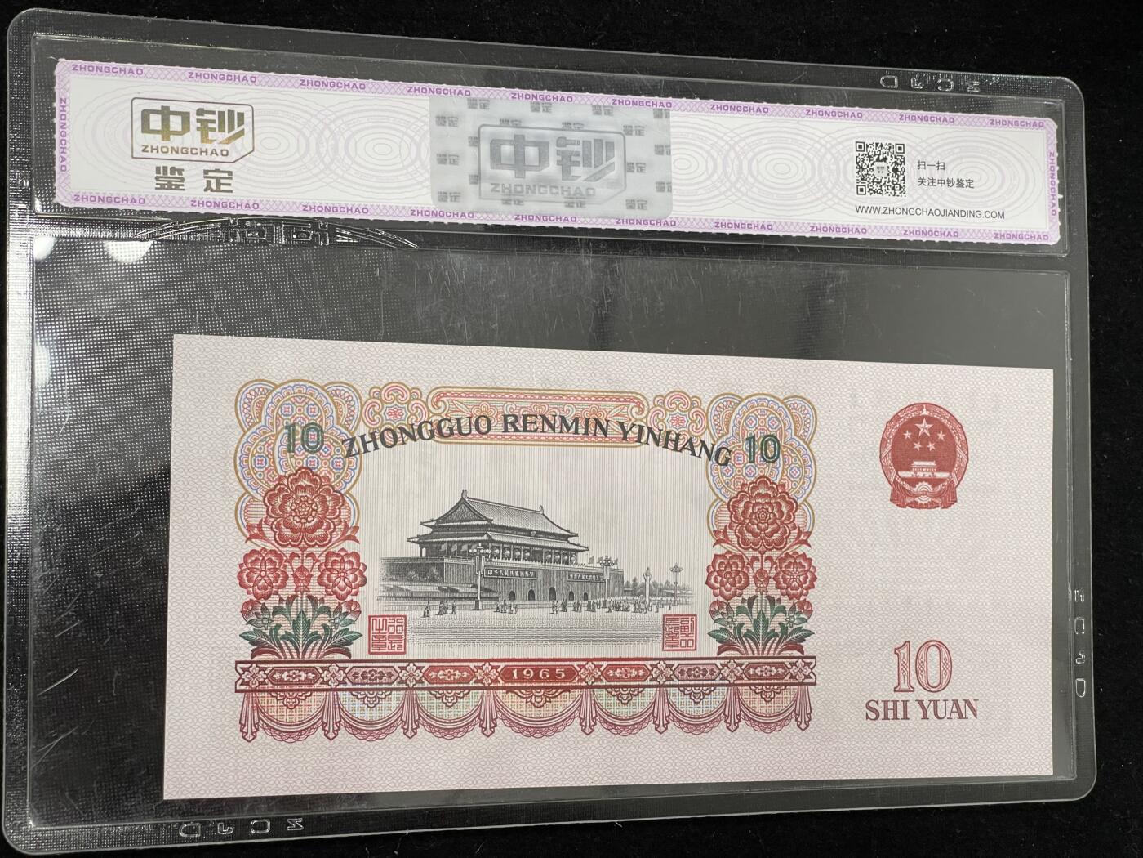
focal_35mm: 64
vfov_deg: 22.9
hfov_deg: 30.3
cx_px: 572
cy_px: 429
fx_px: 2113
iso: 100
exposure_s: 1/50
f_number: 2.2
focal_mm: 7.5
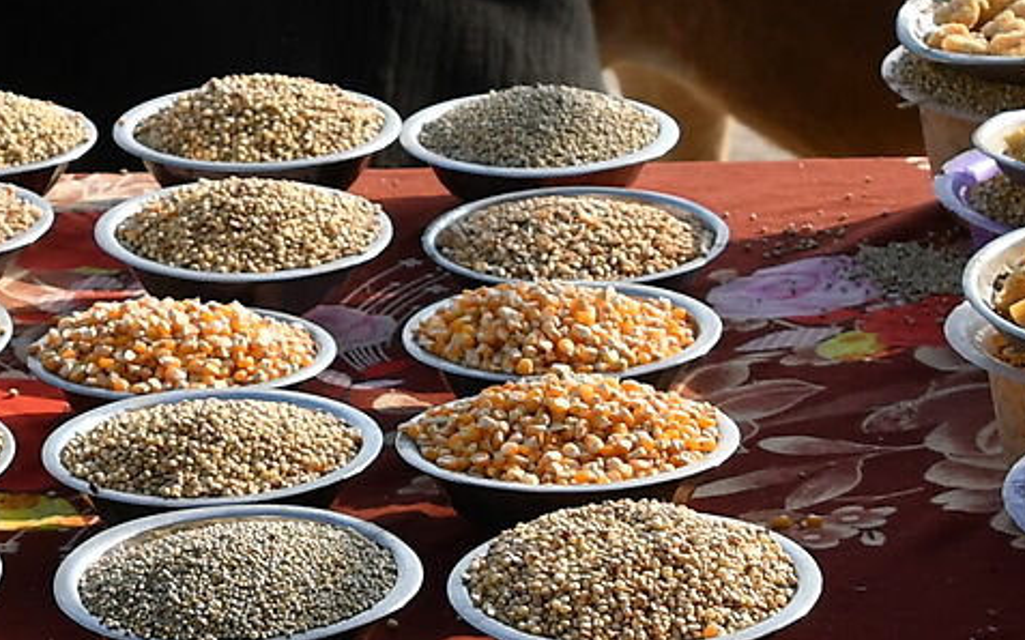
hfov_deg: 13.1
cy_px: -28
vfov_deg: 8.2
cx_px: 281
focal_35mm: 159
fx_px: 4441
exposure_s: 1/1000
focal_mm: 21
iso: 160
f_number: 5
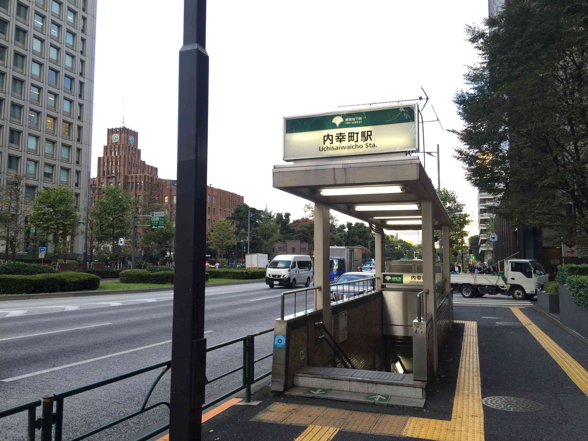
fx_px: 493
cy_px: 220
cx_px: 294
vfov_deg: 48.2
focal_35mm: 29
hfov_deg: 61.7
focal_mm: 4.15
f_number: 2.2
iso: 32
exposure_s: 1/125
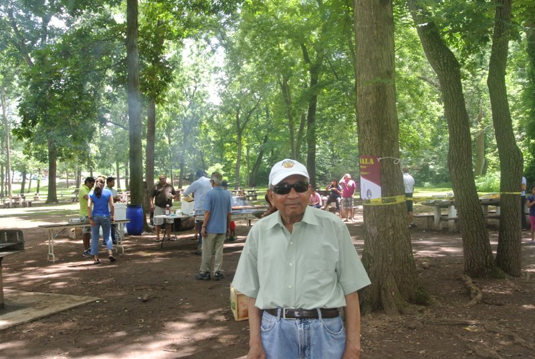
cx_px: 268
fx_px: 551
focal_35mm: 37
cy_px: 180
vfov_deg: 36.1
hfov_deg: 51.8
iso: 200
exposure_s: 1/60
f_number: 9
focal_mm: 14
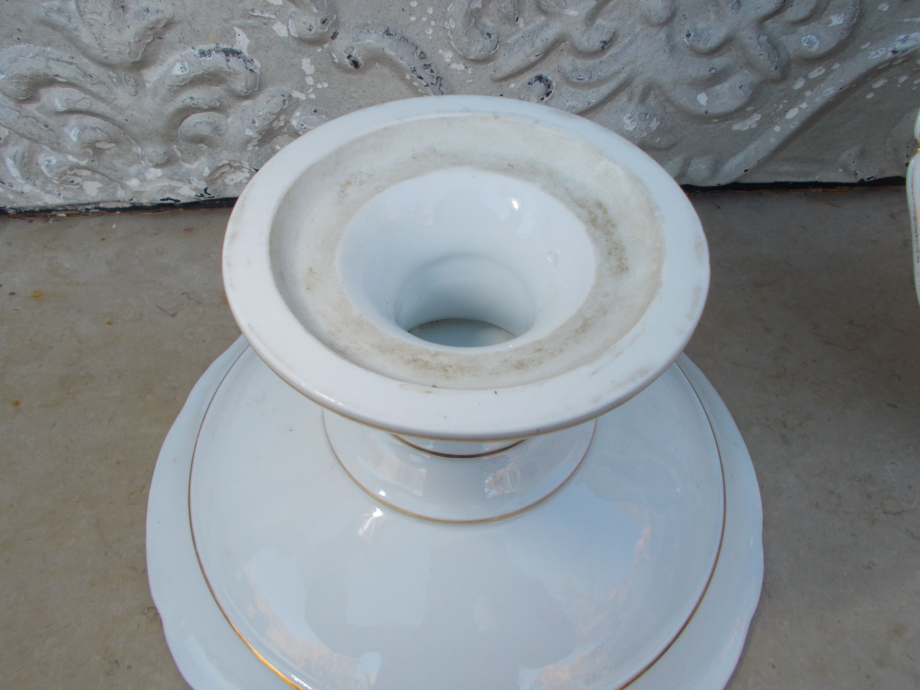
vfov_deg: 46.8
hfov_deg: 60.0
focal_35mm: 30
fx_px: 797
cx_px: 460
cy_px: 345
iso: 80
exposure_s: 1/100
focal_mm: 5.3
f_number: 3.4
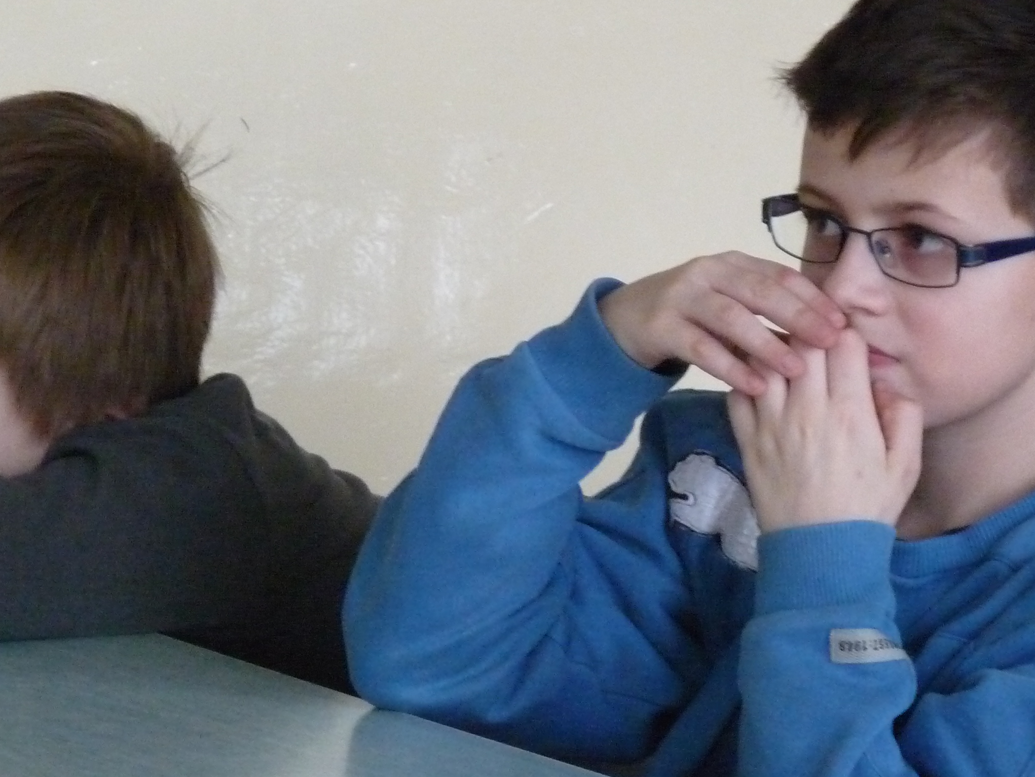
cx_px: 493
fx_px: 8492
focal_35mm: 284
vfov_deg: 5.2
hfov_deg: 7.0
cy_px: 294
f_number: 3.7
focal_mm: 28.3
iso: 800
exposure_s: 1/125
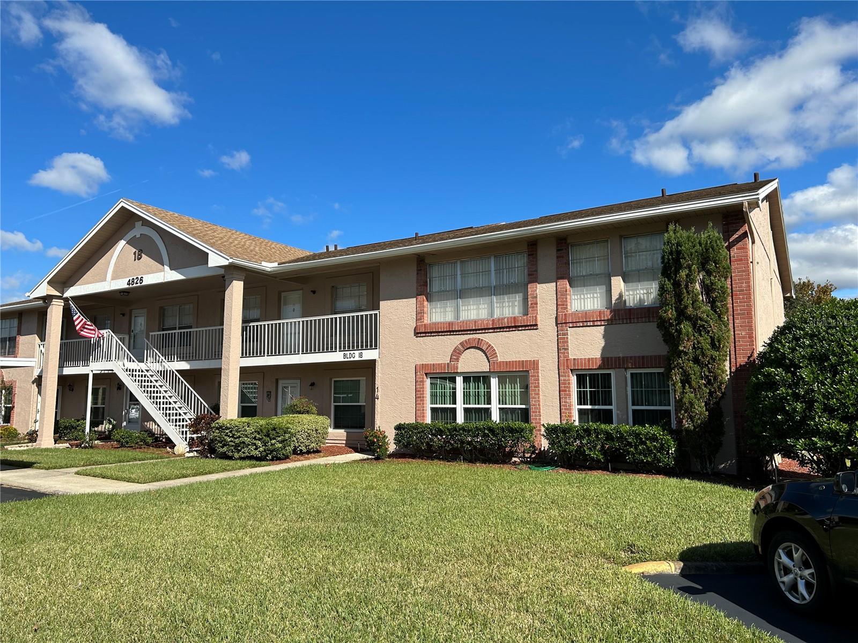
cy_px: 322
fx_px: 644
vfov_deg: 53.1
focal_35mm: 26
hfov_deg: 67.3
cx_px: 429
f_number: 1.5
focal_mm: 5.7
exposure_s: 1/5076
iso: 50
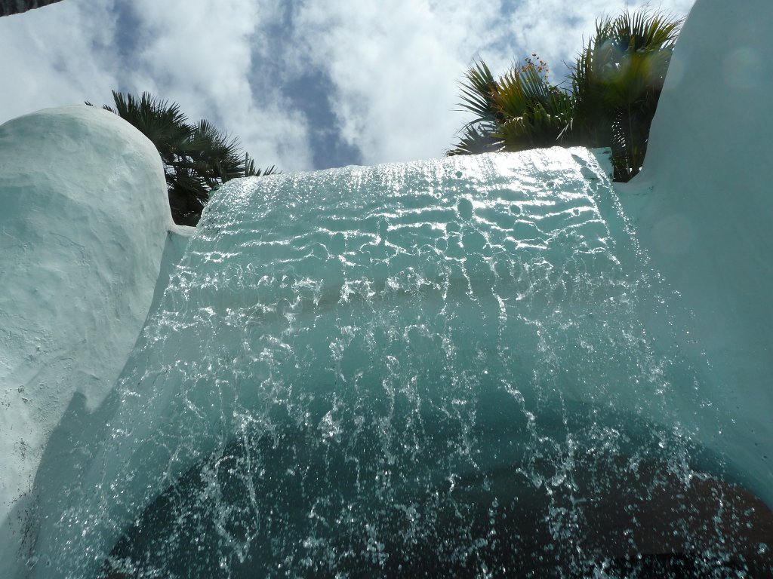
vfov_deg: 54.9
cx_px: 386
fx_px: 558
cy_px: 290
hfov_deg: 69.4
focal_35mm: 25
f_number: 5.6
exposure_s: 1/1000
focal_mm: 4.1
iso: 80
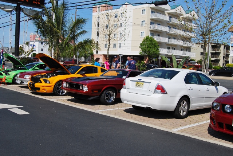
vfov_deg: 34.3
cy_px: 78
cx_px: 116
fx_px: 253
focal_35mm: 39
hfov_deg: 49.5
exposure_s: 1/500
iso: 200
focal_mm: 26
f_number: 11
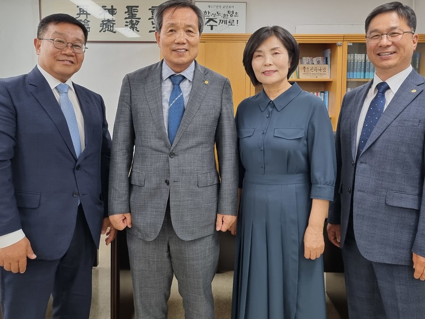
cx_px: 215
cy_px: 117
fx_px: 405
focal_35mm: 33
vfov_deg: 42.6
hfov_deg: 55.4
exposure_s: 1/120
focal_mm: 6.7
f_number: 1.8
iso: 160
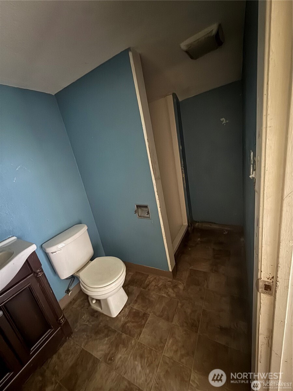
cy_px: 196
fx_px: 158
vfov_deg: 102.1
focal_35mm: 14
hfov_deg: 85.7
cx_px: 146
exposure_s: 1/8
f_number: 2.2
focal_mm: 2.22
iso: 1250
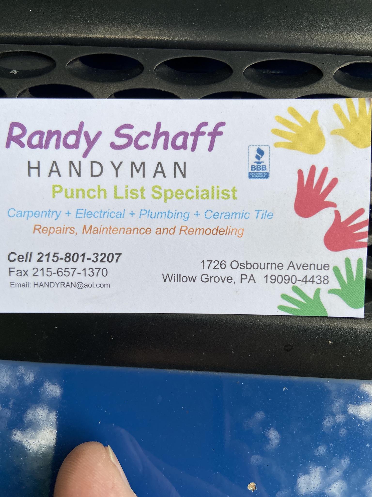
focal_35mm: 26
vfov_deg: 67.3
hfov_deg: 53.1
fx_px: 373
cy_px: 248
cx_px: 186
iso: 32
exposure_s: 1/499
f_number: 1.8
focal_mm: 4.25
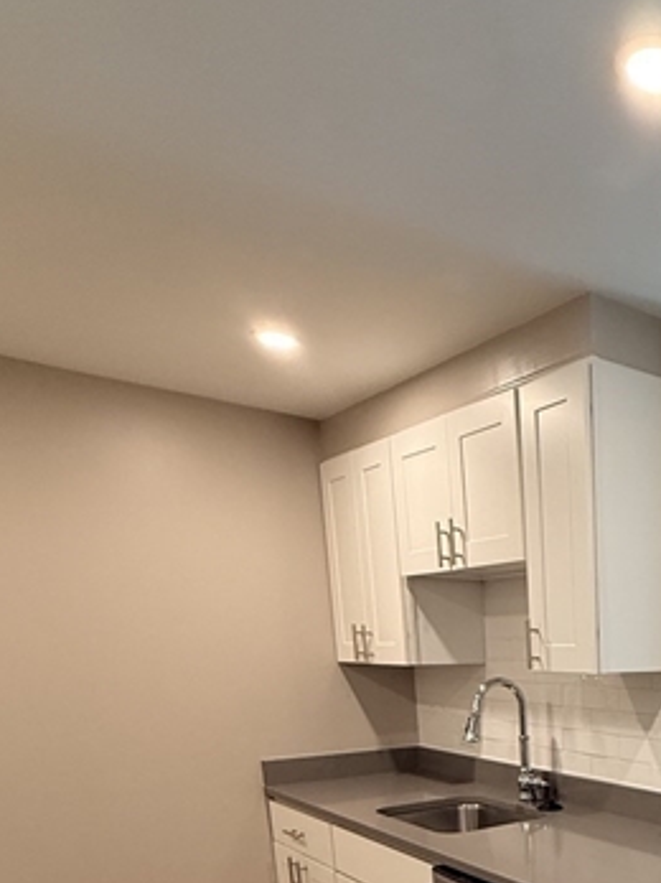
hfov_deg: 38.4
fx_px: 790
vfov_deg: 50.7
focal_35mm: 31
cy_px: 817
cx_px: 709
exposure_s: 1/120
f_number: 2.2
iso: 250
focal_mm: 2.22
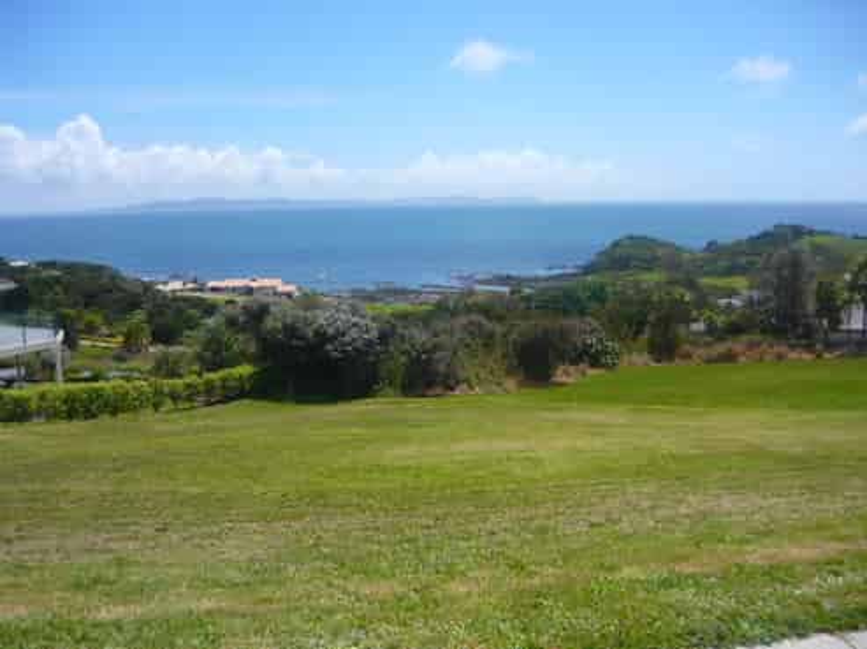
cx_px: 434
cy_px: 324
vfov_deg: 42.9
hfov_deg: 55.4
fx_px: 826
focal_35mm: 33
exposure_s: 1/200
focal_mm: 5.5
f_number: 8
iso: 100
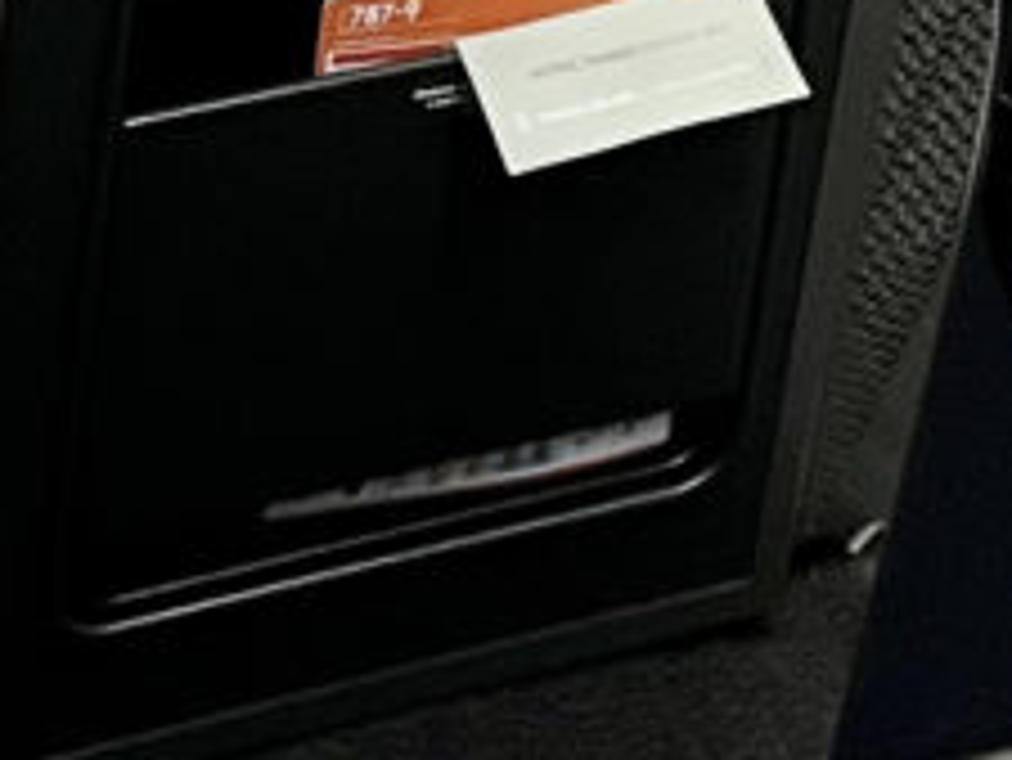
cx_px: 207
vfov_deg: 8.3
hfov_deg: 11.4
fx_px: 5060
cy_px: -596
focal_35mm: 173
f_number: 1.5
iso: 500
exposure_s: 1/48
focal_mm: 5.7
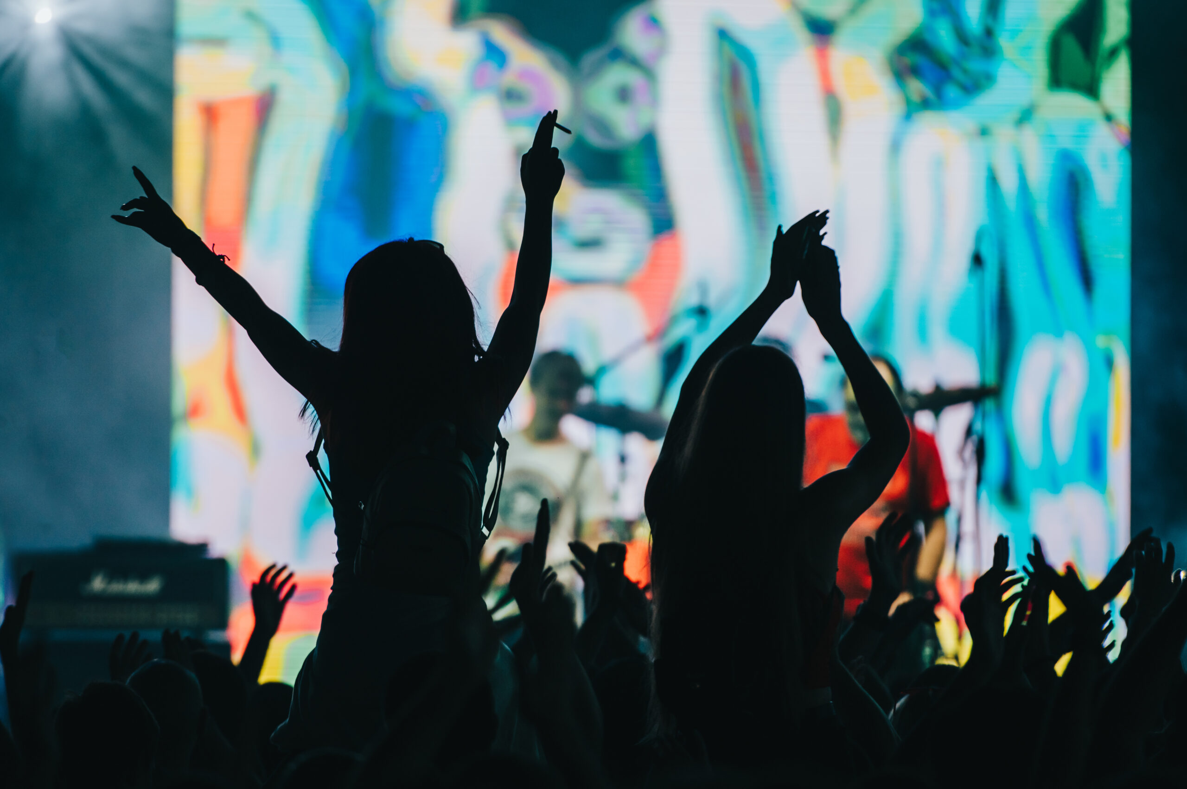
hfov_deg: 10.3
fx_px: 6590
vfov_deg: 6.9
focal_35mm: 200
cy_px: 394
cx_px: 594
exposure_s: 1/400
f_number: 2.8
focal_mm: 200
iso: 640
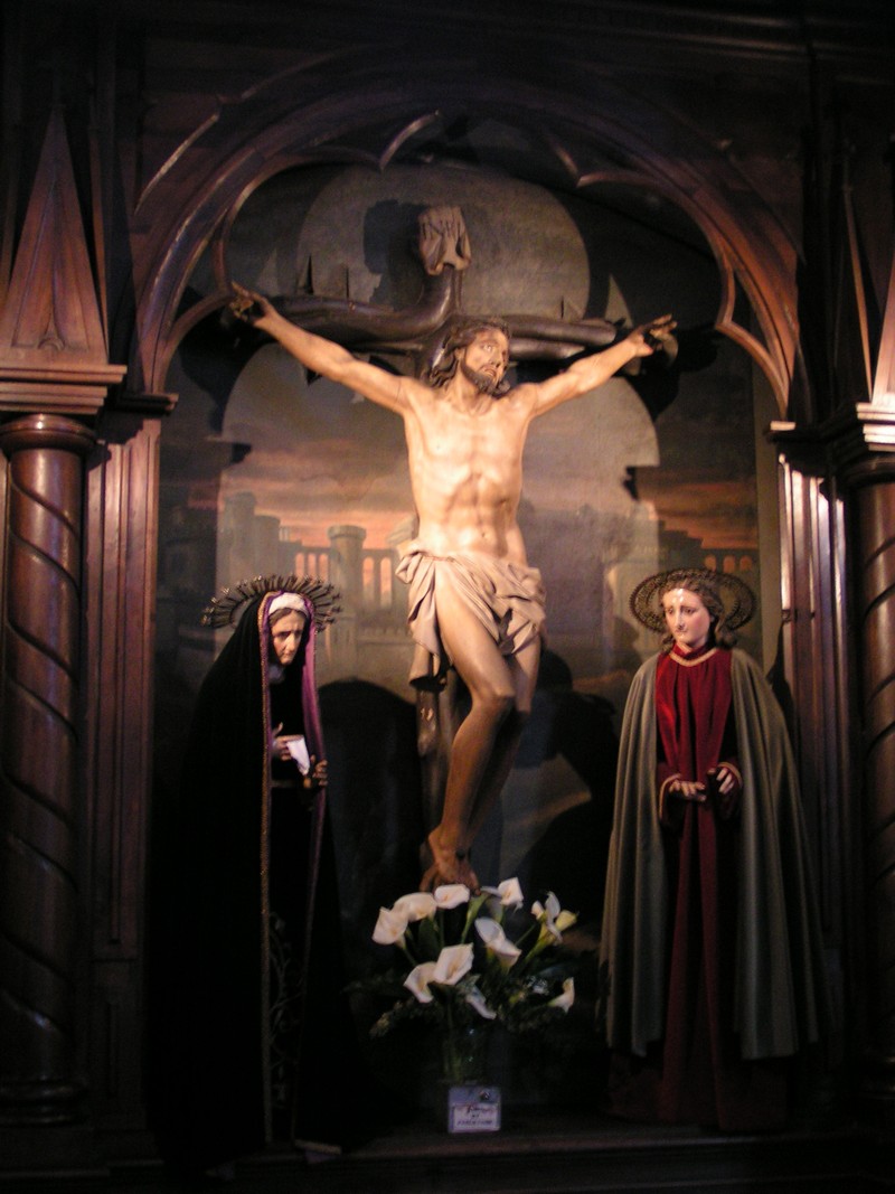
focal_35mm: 54
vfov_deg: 35.5
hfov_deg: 27.0
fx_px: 1862
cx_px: 448
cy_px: 597
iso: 200
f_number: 3.2
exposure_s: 1/4
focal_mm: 8.3
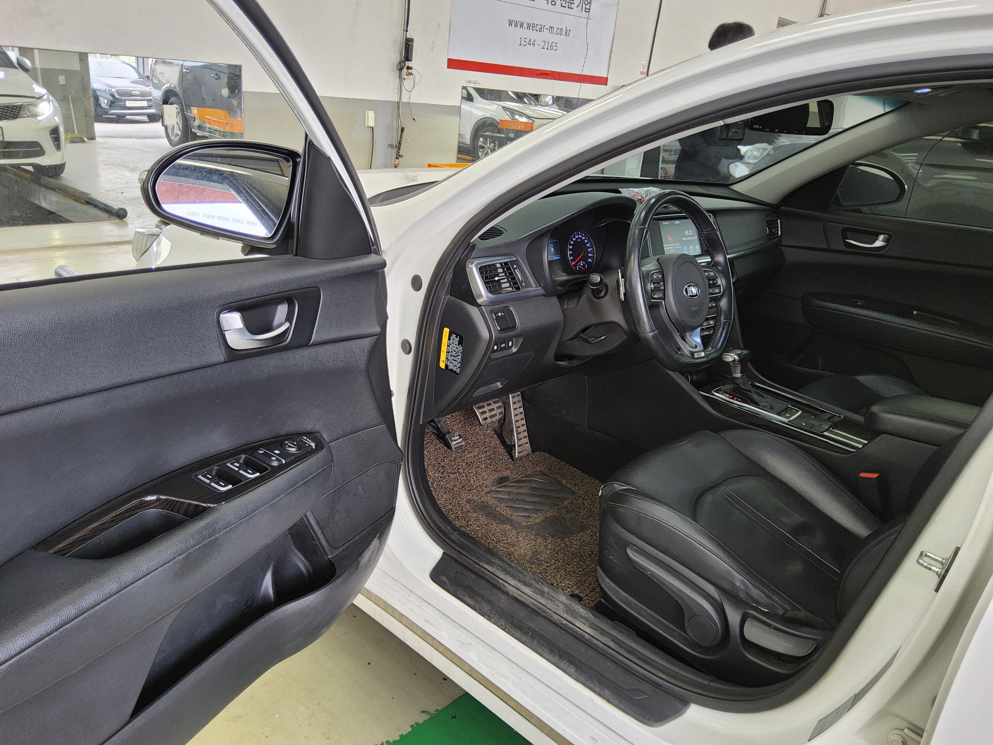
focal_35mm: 25
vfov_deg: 54.9
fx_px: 717
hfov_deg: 69.4
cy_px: 372
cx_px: 496
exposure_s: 1/120
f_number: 2
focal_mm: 3.08
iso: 80
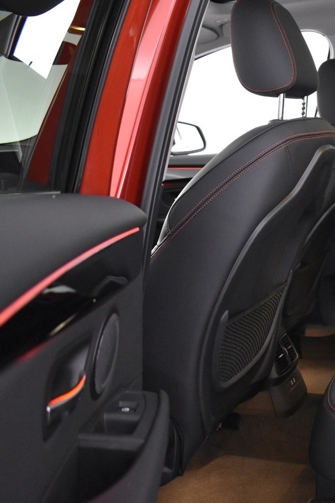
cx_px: 381
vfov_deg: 41.1
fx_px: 670
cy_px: 237
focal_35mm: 48
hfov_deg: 25.7
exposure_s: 1/30
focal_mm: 18
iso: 3200
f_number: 3.5
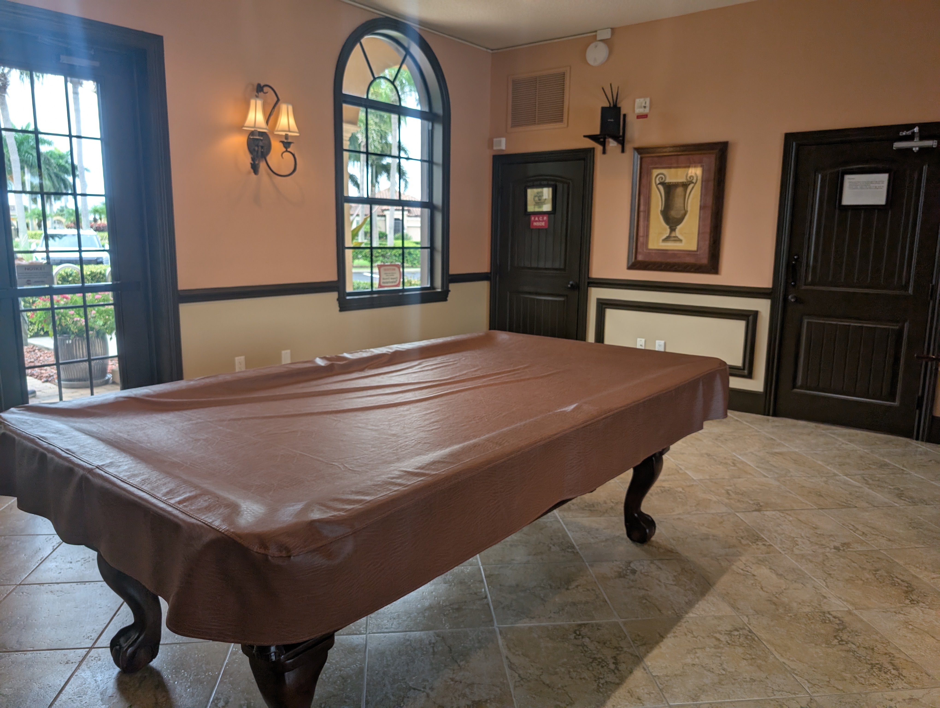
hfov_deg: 71.5
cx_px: 470
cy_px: 354
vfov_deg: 56.9
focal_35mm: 24
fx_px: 653
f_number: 1.68
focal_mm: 6.9
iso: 36
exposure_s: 1/120
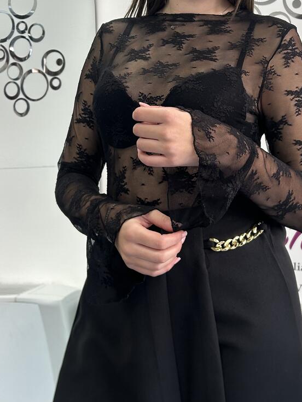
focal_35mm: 53
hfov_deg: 27.4
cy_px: 145
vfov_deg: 35.9
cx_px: 194
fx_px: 617
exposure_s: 1/100
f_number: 1.5
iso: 40
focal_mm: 5.7
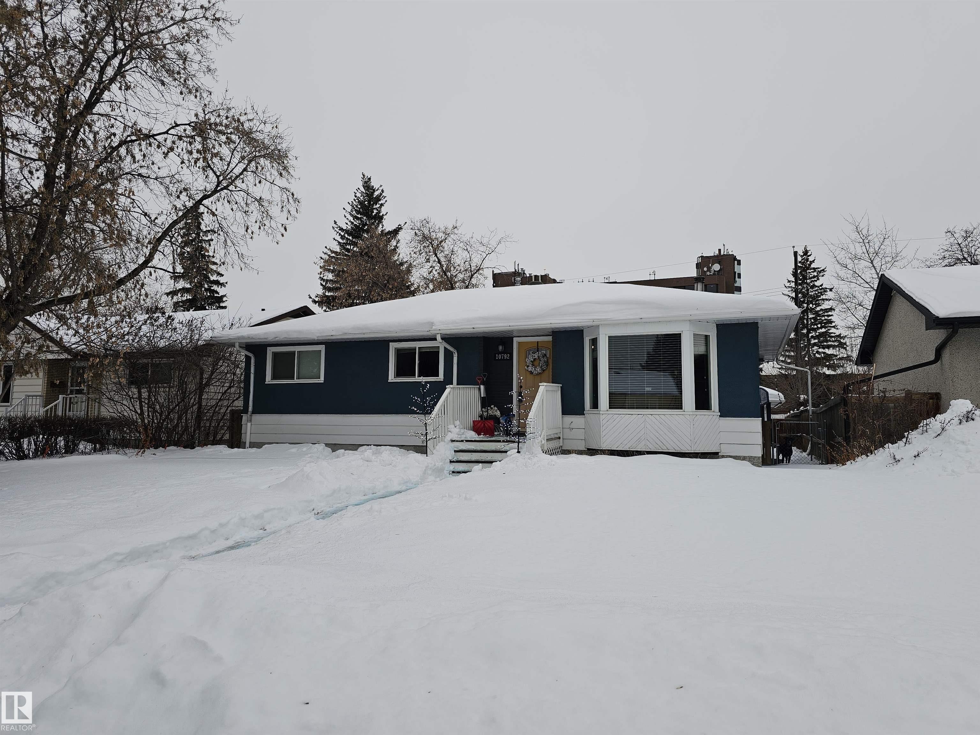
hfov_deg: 73.9
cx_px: 490
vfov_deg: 58.9
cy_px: 368
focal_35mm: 23
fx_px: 651
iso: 10
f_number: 1.7
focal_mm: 6.3
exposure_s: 1/164
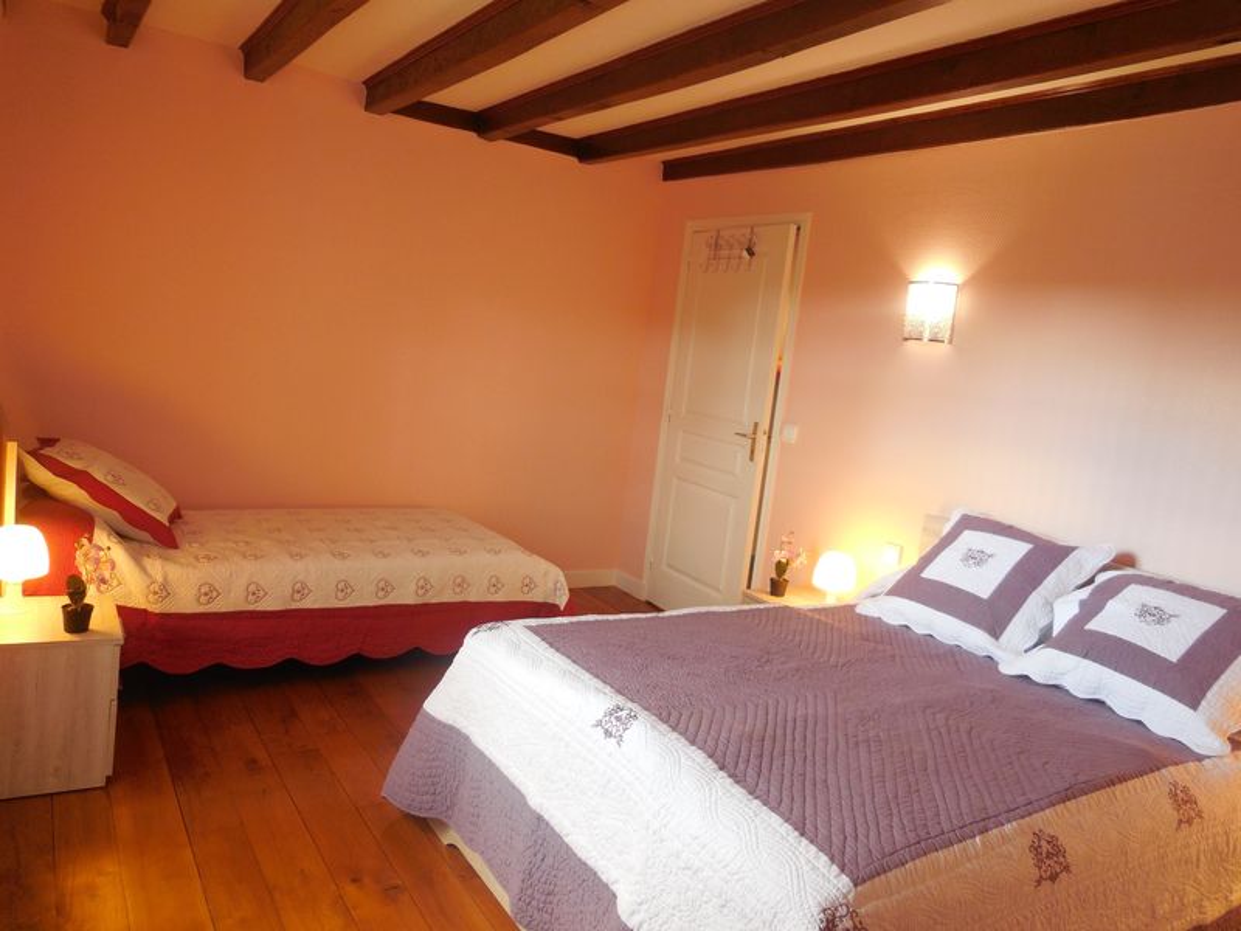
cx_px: 620
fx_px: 896
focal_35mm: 25
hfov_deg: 69.4
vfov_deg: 54.9
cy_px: 466
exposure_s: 1/30
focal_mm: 4.5
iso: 280
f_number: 3.1
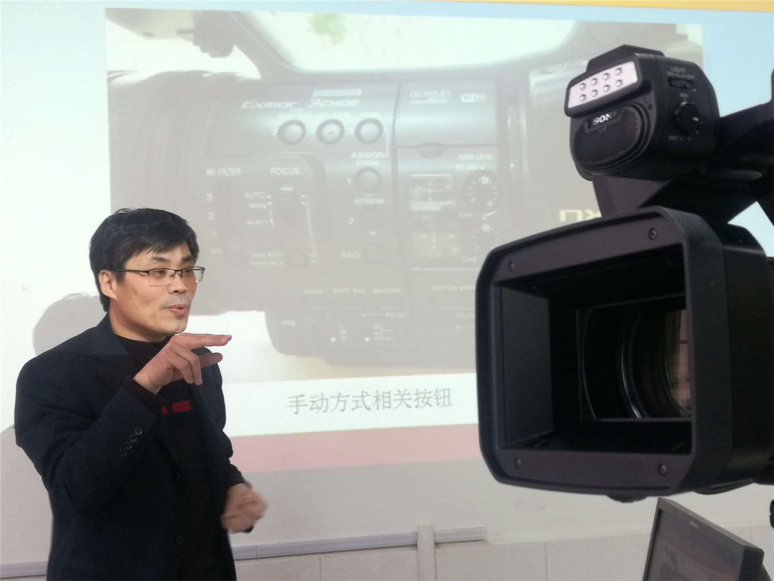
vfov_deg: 29.7
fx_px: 1096
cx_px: 387
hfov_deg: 38.9
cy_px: 290
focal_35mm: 49
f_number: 2
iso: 80
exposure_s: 1/33.3
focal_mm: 4.04
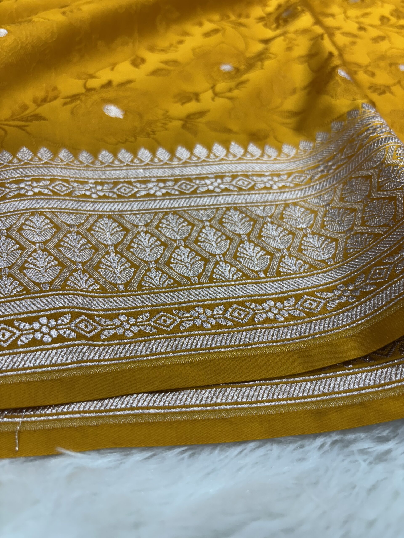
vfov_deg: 67.3
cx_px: 202
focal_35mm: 26
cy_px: 269
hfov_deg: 53.1
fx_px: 405
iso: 100
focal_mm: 5.96
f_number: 1.6
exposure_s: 1/100
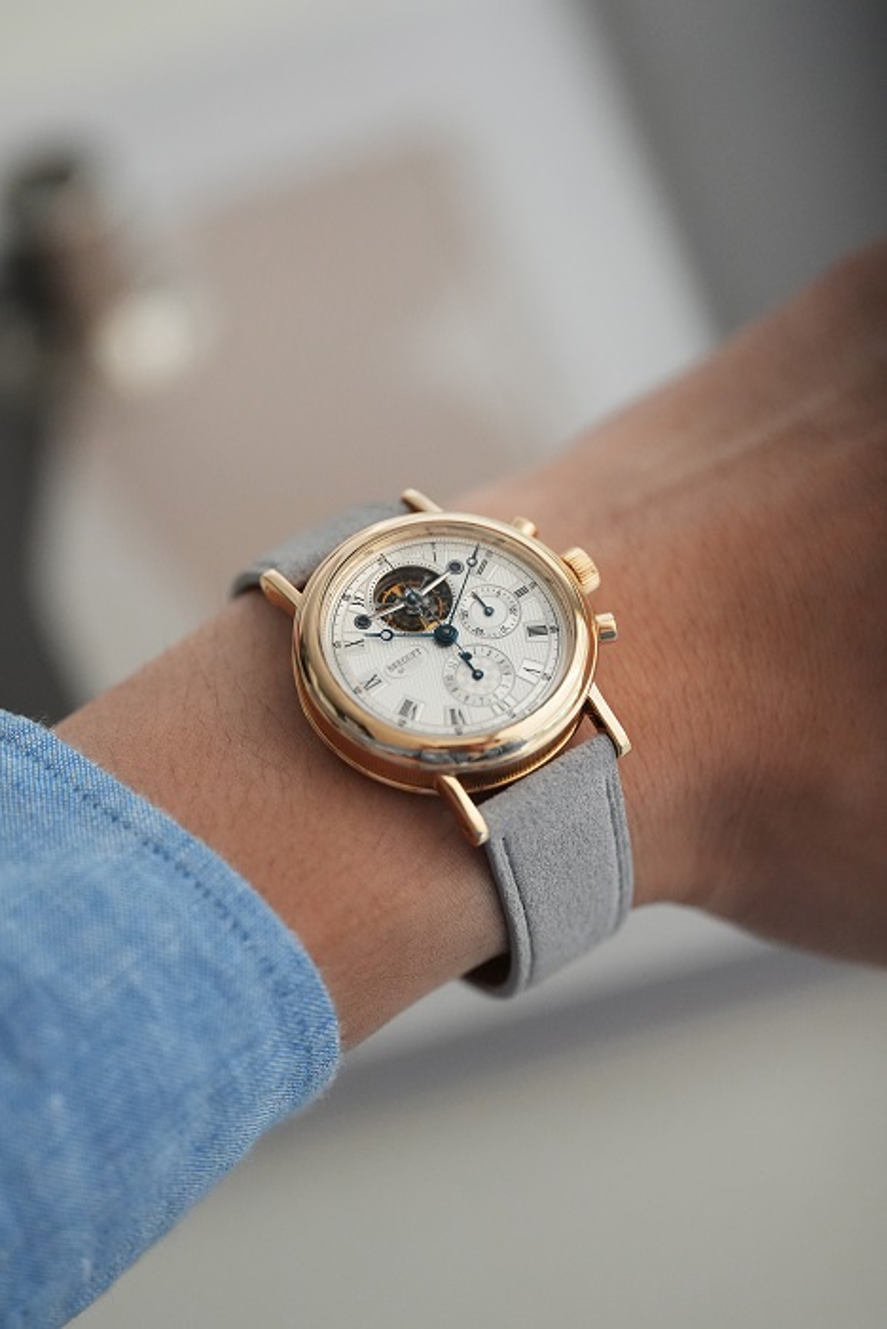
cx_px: 444
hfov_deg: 13.1
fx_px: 3876
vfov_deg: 19.4
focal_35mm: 105
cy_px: 664
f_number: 2.8
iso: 5000
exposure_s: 1/250
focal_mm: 105
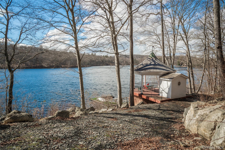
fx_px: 150
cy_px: 75
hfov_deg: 73.8
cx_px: 112
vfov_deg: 53.1
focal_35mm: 24
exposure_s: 1/250
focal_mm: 24
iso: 100
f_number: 8
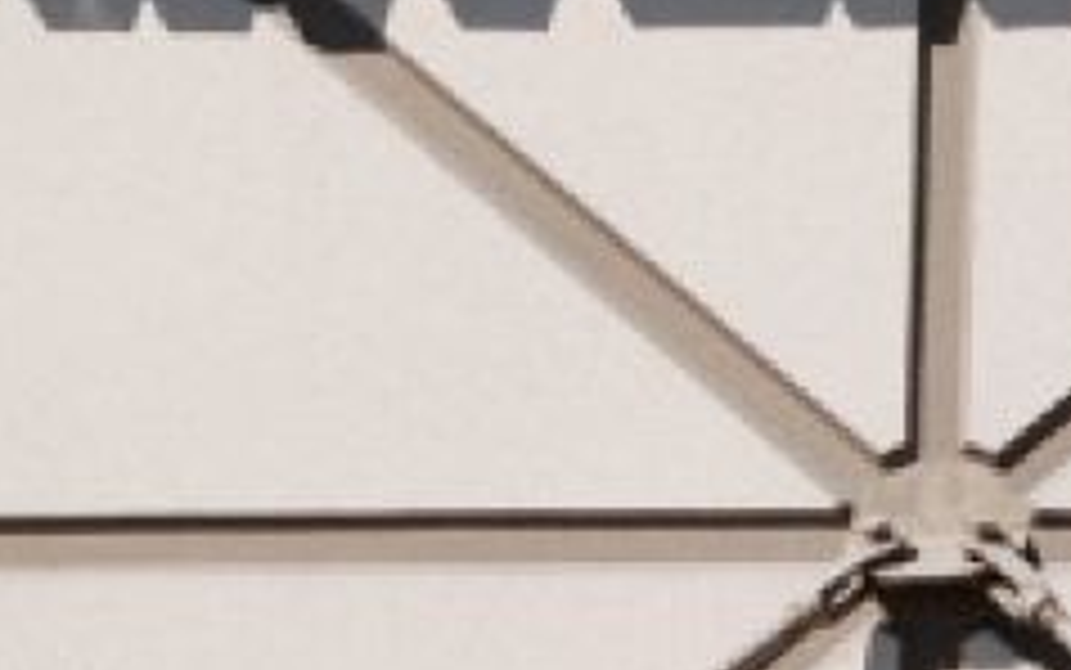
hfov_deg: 5.6
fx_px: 10951
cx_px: 801
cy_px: -54
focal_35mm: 375
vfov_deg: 3.5
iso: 110
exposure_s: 1/500
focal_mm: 78
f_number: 5.6
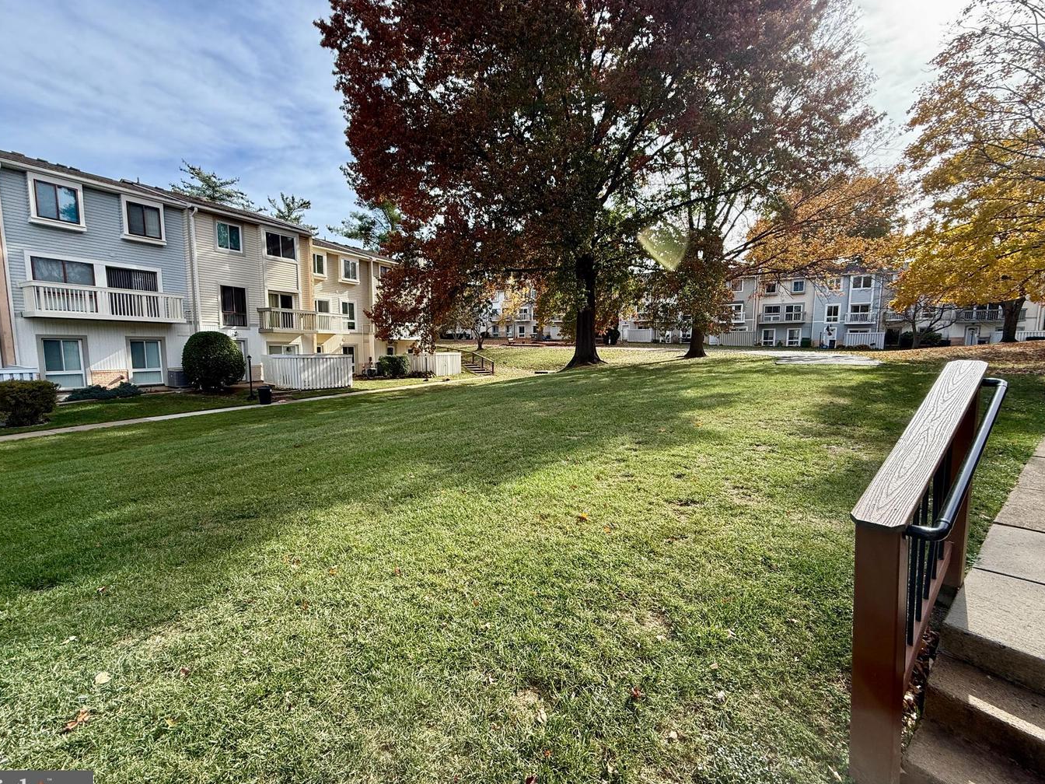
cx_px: 516
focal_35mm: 15
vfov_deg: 81.7
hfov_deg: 98.2
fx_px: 453
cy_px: 395
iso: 64
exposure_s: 1/770
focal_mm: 2.22
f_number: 2.2
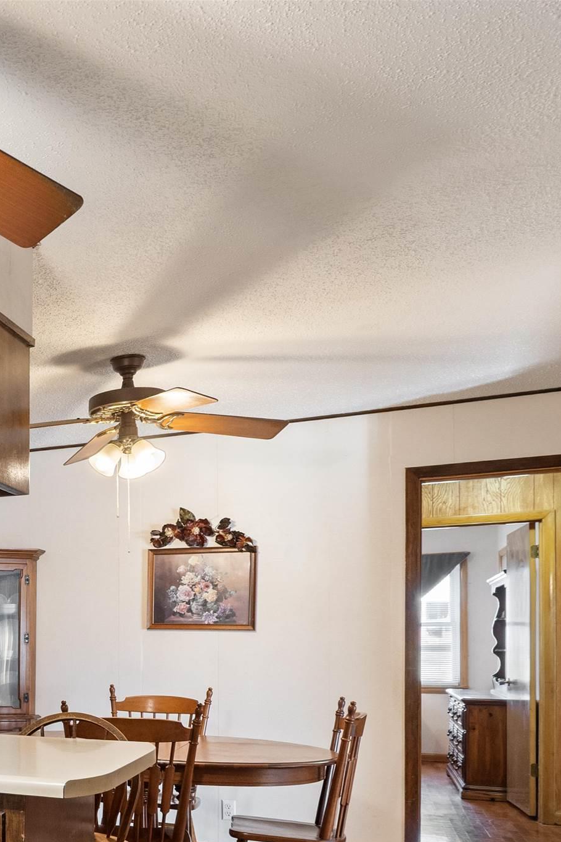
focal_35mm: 36
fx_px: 841
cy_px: 631
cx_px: -230
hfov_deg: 27.9
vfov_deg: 50.9
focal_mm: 16
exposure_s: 1/13
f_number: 6.3
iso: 1250
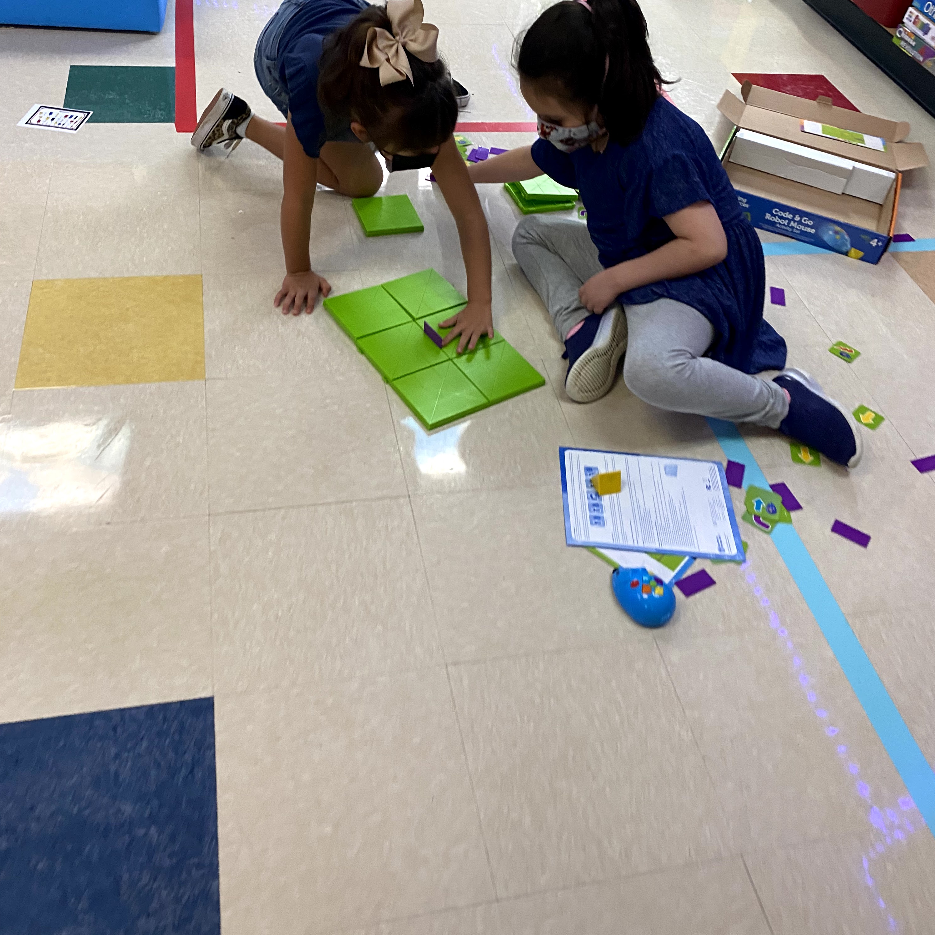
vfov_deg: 52.4
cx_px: 469
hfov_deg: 52.5
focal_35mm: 31
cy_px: 405
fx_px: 947
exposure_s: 1/60
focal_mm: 4.25
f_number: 1.8
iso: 160
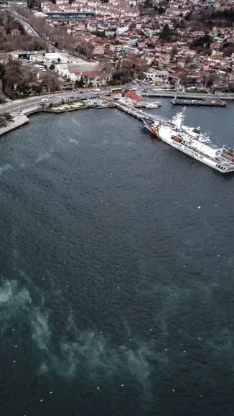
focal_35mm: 35
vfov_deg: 56.6
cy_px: 206
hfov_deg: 29.1
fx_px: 386
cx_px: -47
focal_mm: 8.38
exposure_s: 1/90
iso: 100
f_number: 2.8
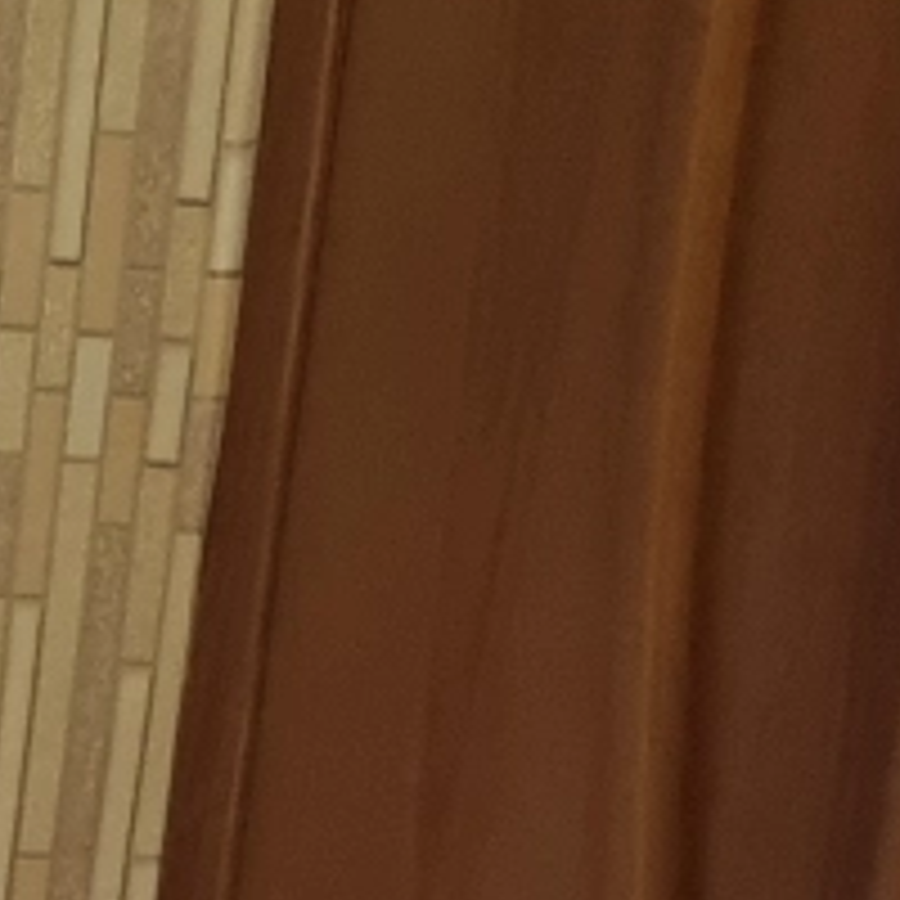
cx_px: -801
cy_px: 1330
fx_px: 2118
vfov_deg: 20.7
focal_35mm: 72
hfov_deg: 18.1
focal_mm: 2.2
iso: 500
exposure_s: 1/33
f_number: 2.2
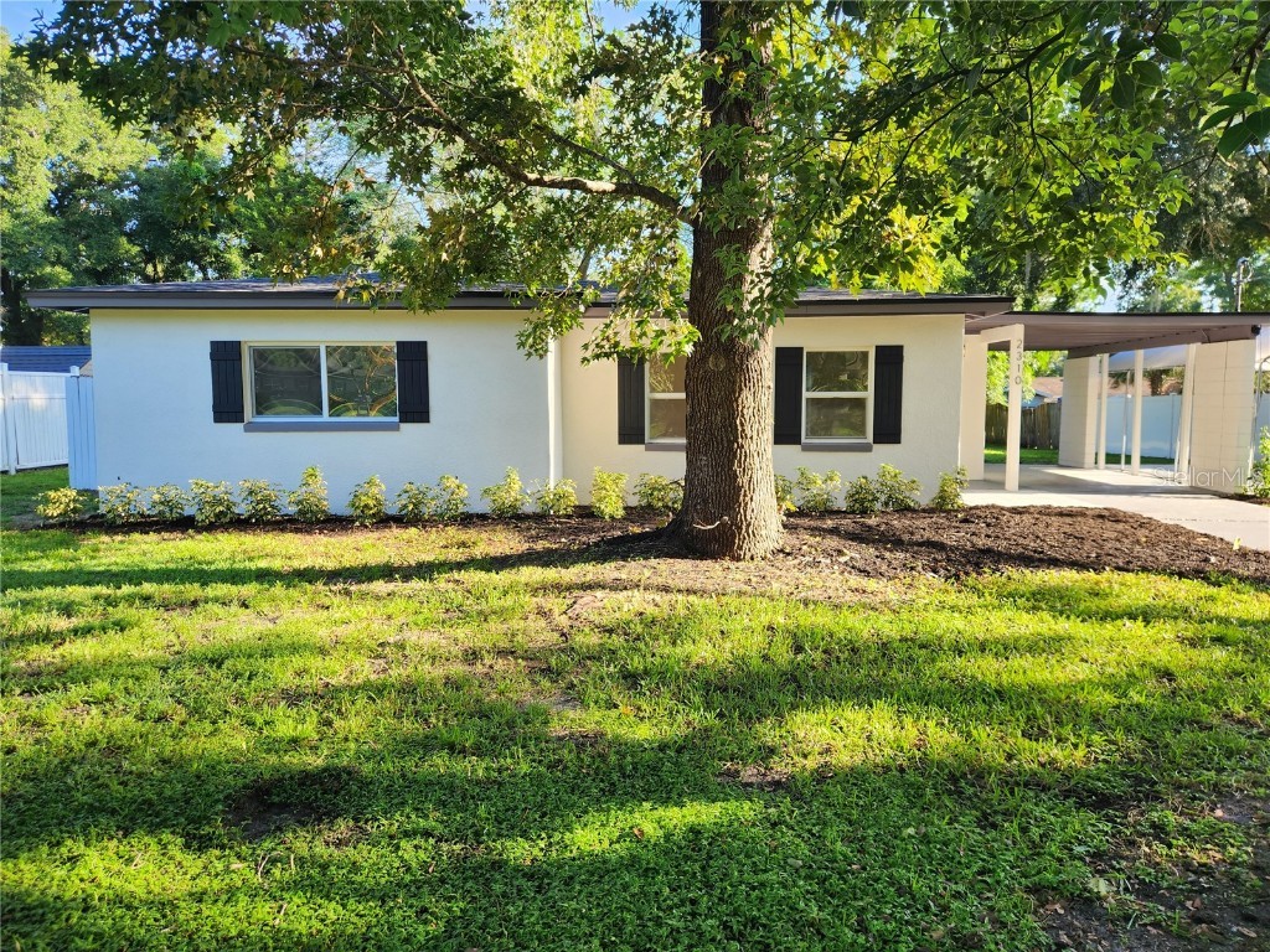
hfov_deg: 73.9
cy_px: 476
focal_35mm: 23
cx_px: 635
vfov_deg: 58.9
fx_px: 844
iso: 20
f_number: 1.8
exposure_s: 1/180
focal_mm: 5.4
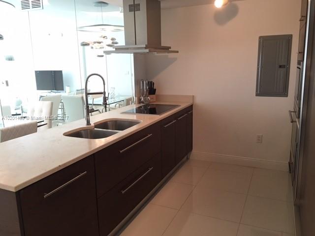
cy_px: 118
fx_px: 264
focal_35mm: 29
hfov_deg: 61.7
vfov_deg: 48.2
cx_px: 158
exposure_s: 1/15
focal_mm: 4.15
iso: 50
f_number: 2.2
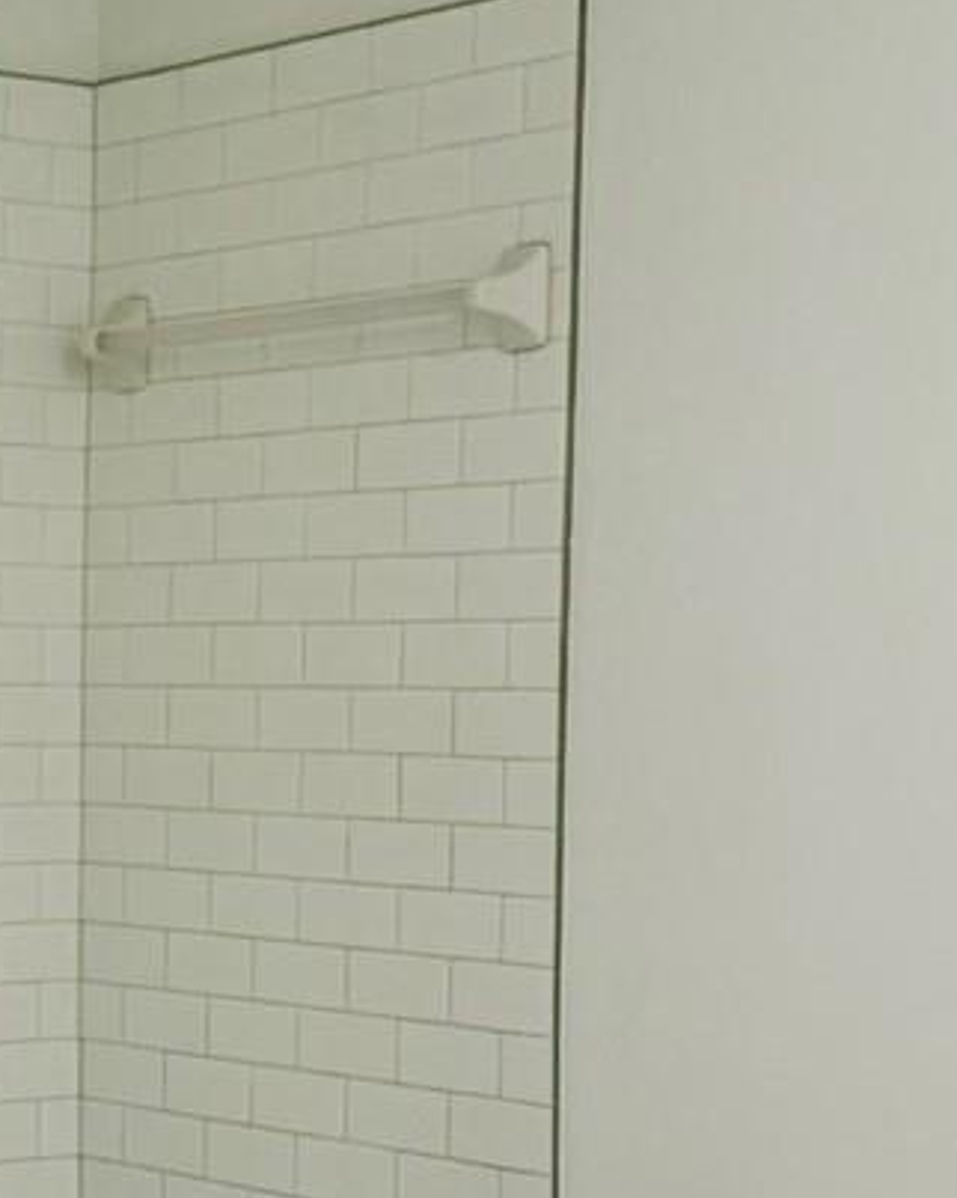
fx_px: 3295
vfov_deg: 20.5
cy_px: 776
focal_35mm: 93
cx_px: -449
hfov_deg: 15.3
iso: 200
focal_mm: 6.76
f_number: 1.78
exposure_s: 1/120
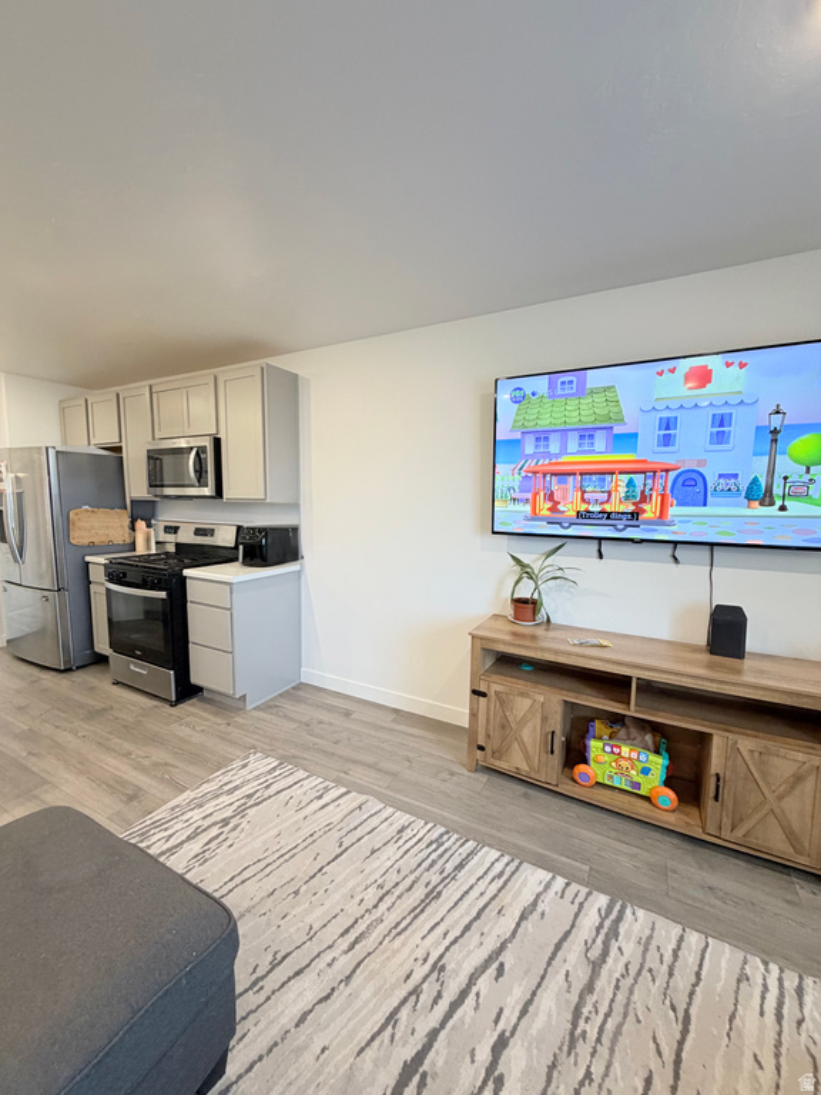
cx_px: 410
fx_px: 443
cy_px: 548
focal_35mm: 14
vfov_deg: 102.1
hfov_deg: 85.7
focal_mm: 2.22
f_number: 2.2
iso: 200
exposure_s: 1/60
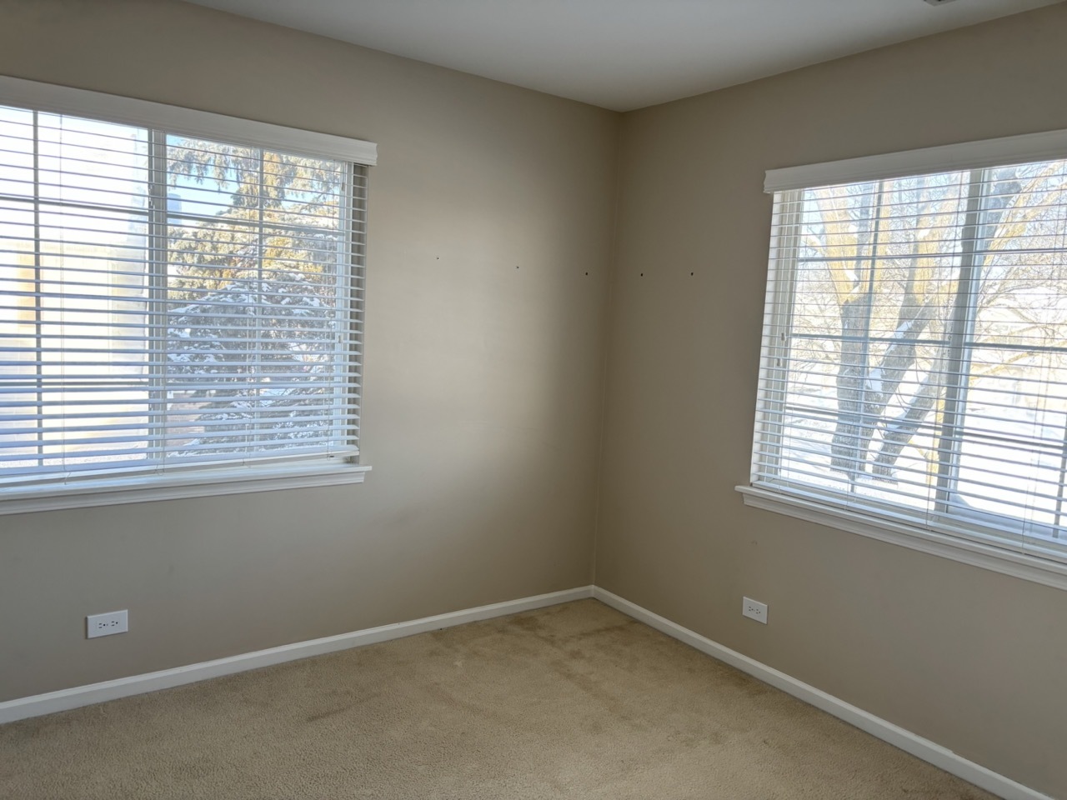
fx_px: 801
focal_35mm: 26
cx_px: 534
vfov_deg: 53.1
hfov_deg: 67.3
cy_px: 400
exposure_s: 1/121
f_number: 1.6
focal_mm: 5.96
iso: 80
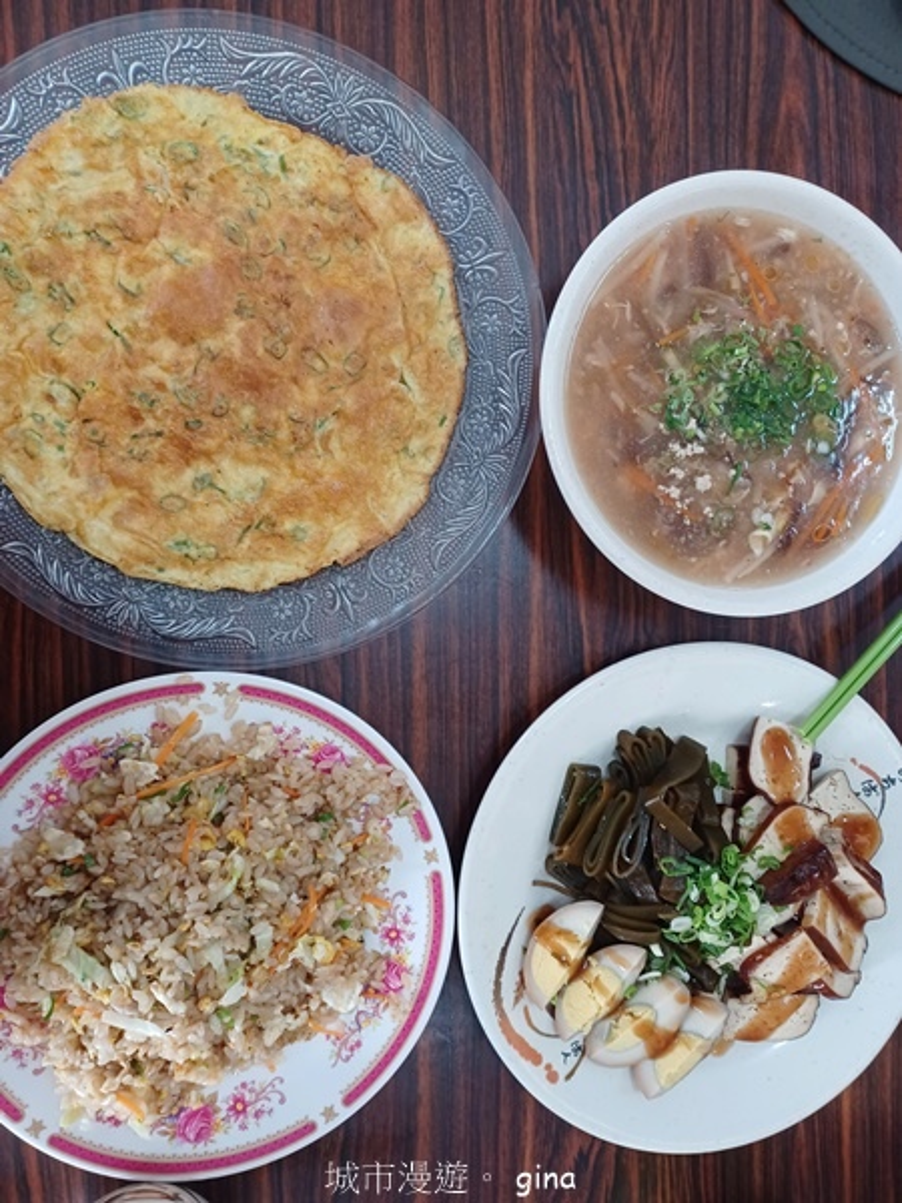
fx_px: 869
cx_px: 451
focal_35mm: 25
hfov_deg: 54.9
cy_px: 602
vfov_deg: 69.4
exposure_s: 1/30
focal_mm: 4.6
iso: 320
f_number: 1.8
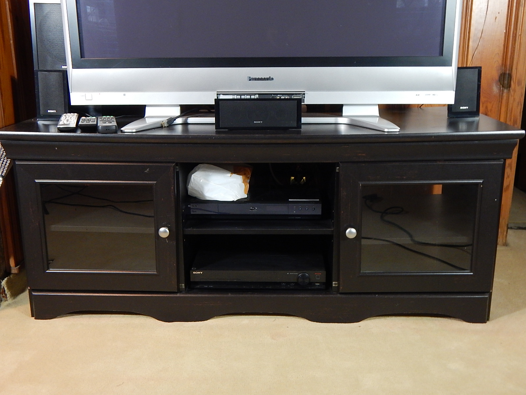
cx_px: 263
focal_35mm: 38
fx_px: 577
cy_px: 198
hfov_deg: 49.0
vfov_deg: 37.7
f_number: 3.4
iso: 400
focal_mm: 6.8
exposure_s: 1/15
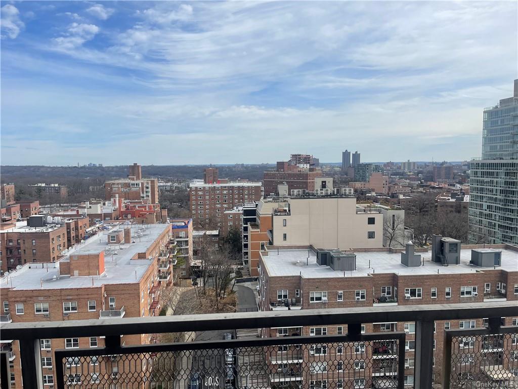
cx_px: 259
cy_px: 194
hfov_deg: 67.3
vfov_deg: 53.1
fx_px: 389
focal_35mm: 26
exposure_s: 1/5376
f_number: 1.6
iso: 32
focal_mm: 5.1
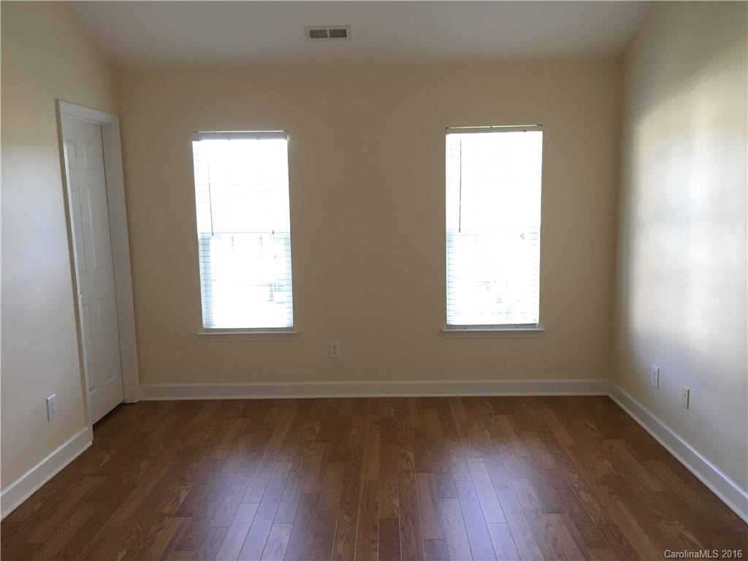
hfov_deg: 61.7
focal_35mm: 29
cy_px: 280
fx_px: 627
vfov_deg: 48.2
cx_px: 374
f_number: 2.2
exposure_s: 1/30
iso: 64
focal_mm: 4.15
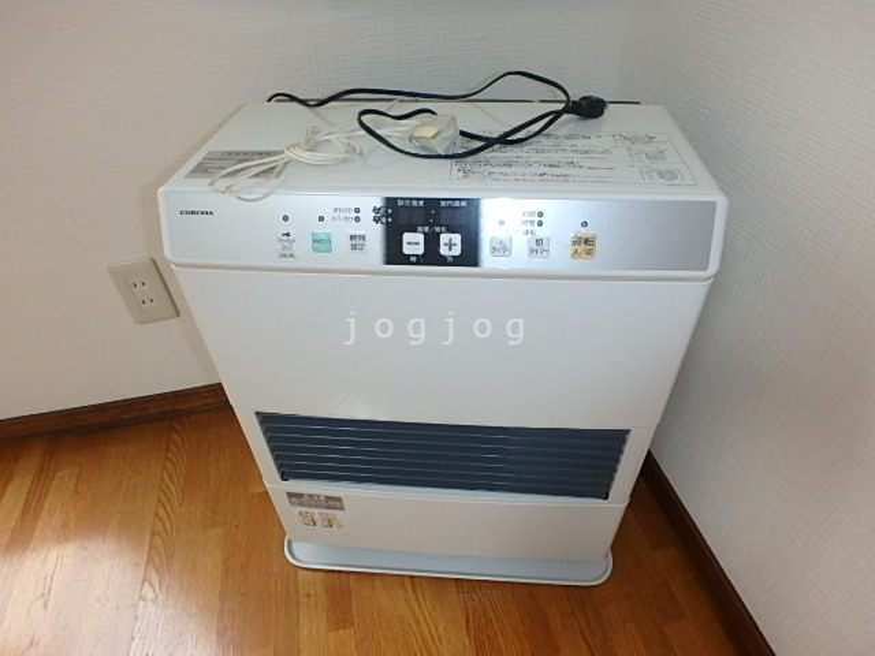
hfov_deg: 79.0
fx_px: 531
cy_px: 328
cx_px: 438
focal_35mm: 21
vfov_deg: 63.4
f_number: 3.5
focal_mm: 3.7
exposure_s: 1/30
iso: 400
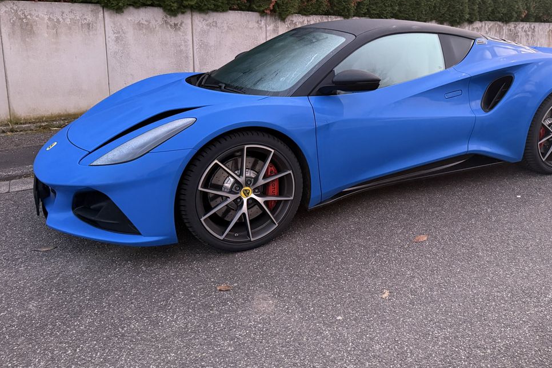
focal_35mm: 31
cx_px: 338
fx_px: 475
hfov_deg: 59.7
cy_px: 132
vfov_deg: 41.9
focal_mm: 6.76
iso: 1000
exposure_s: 1/39
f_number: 1.78
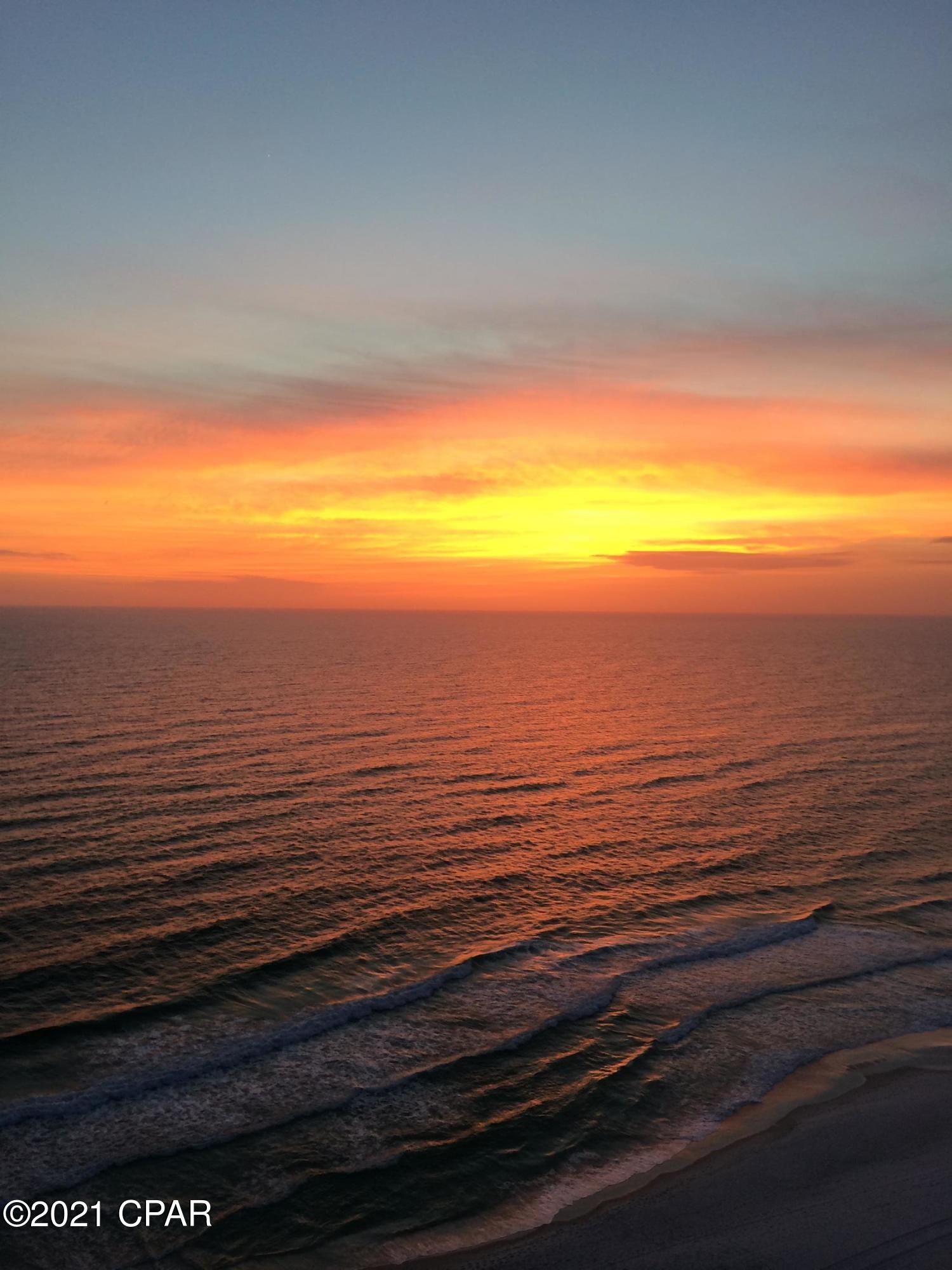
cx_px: 476
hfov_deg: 46.8
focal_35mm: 30
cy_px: 635
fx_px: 1100
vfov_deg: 60.0
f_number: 2.2
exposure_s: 1/30
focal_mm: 4.12
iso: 32
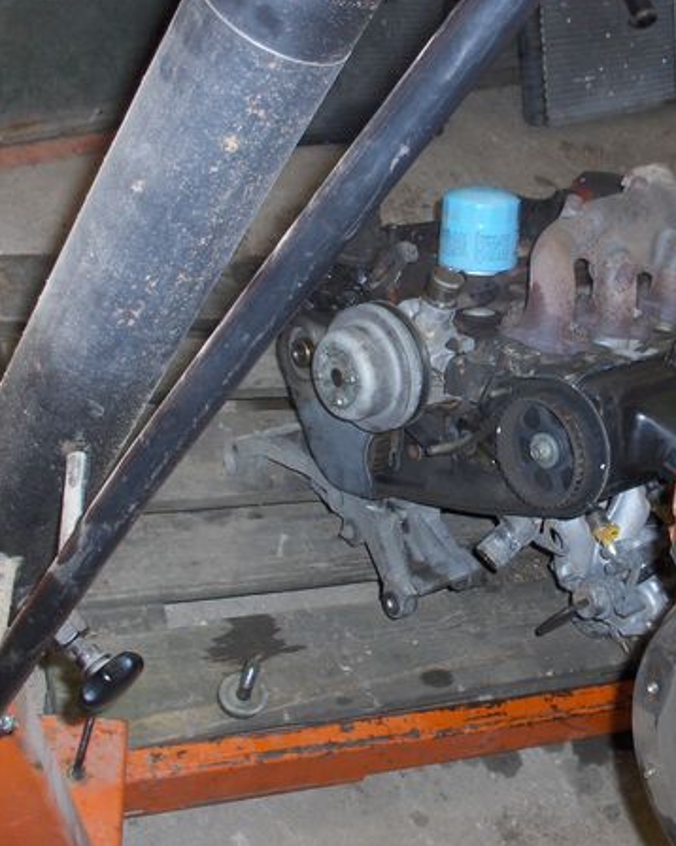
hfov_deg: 36.9
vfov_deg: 46.8
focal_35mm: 39
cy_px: 398
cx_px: 540
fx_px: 976
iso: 53
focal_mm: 5.8
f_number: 2.8
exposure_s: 1/60
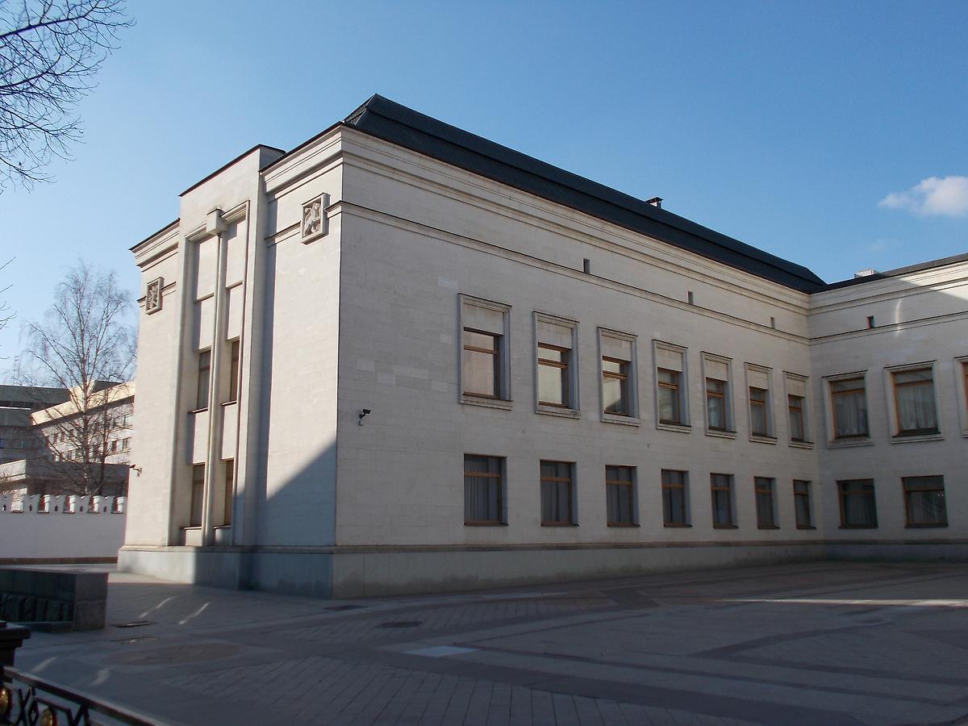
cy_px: 363
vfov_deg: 41.8
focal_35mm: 34
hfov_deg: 54.0
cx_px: 484
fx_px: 951
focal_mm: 6
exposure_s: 1/125
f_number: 9.2
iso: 80
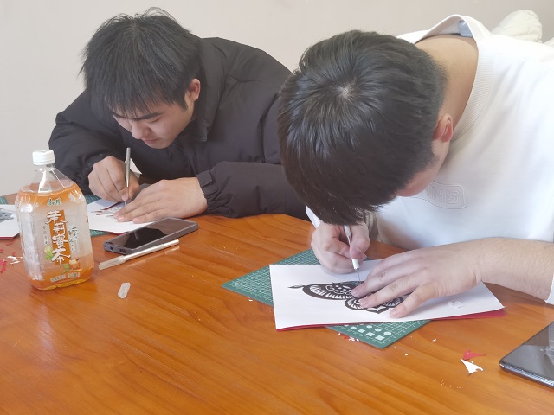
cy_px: 208
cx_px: 277
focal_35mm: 46
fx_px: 736
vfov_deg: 31.5
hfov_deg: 41.2
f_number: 1.9
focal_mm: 6.71
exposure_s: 1/60
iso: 250
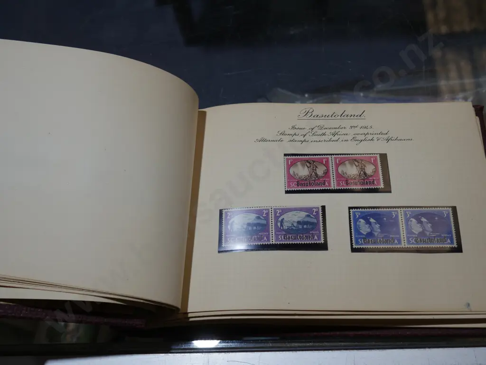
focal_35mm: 40
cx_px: 243
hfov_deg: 46.8
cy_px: 182
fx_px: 562
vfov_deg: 36.0
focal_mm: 20
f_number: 5
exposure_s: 1/160
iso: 200
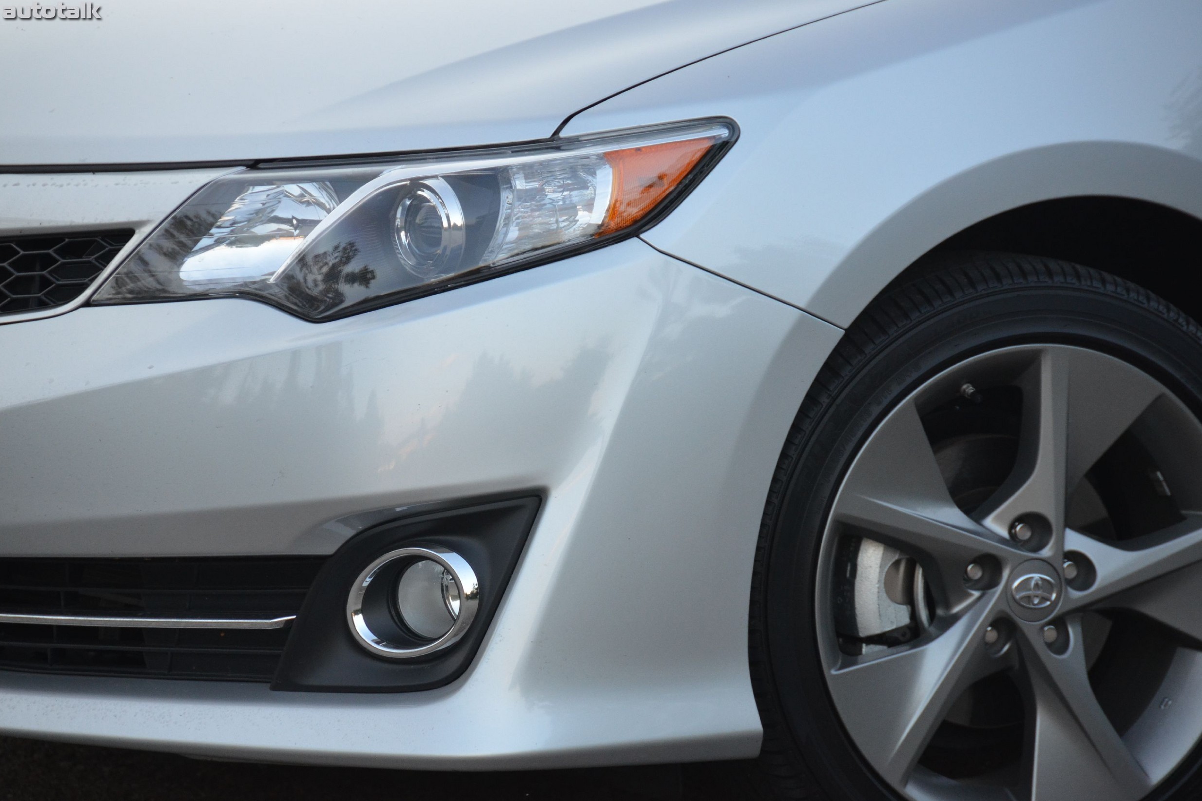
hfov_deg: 8.0
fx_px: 8579
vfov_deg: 5.3
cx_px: 600
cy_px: 401
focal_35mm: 257
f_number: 5.6
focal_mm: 170
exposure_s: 1/500
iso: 1100
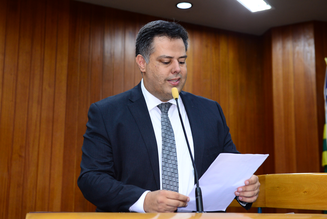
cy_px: 110
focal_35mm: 60
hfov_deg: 33.4
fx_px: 545
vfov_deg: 22.6
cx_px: 164
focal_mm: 60
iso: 1600
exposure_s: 1/60
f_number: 4.5
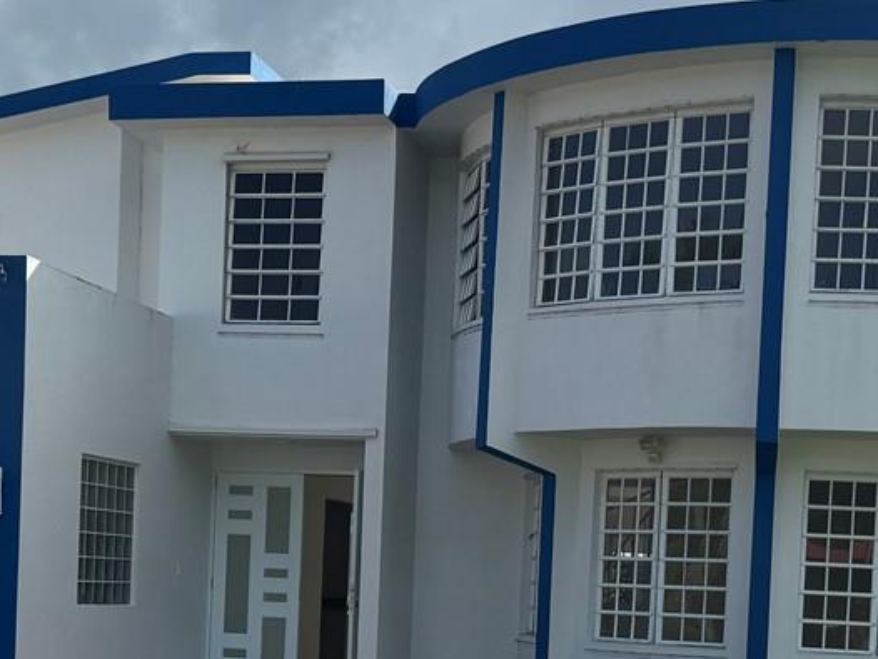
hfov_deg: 26.6
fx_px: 1852
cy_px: 601
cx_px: 371
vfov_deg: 19.8
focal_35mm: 73
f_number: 1.78
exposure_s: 1/4608
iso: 80
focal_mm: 6.76
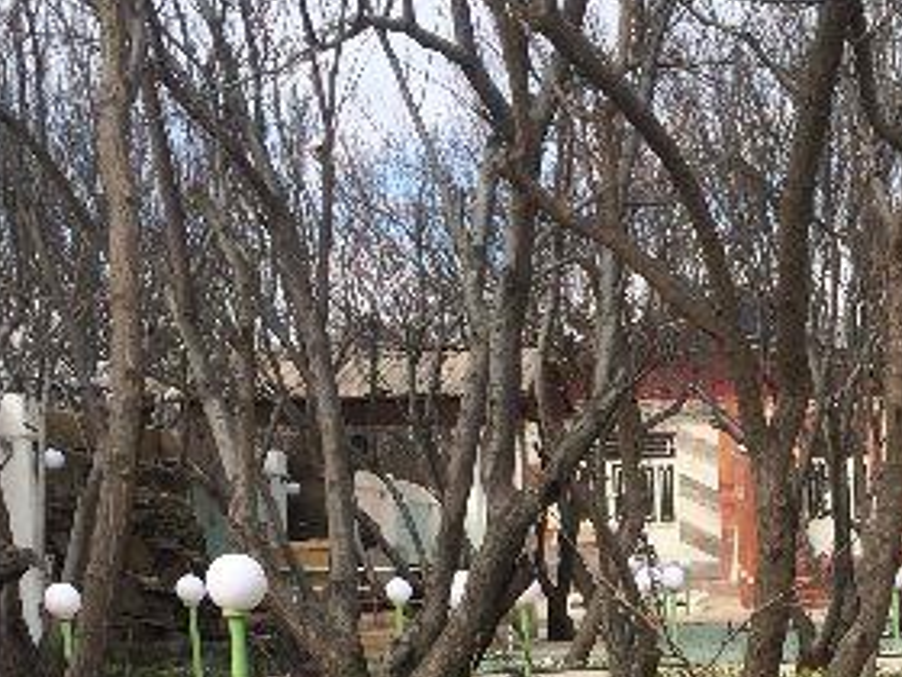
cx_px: 892
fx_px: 2163
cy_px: 935
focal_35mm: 83
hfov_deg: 22.7
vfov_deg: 16.6
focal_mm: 4.15
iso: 32
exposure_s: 1/1208
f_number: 2.2
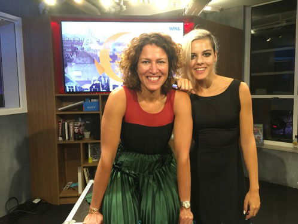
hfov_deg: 61.6
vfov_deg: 48.3
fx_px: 250
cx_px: 149
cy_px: 112
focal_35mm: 29
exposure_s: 1/25
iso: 200
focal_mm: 4.15
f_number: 2.2
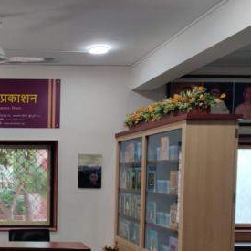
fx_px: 427
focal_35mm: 52
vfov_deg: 32.2
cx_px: -2
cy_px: 188
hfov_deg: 30.4
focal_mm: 4.75
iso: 160
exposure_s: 1/100
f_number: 1.65
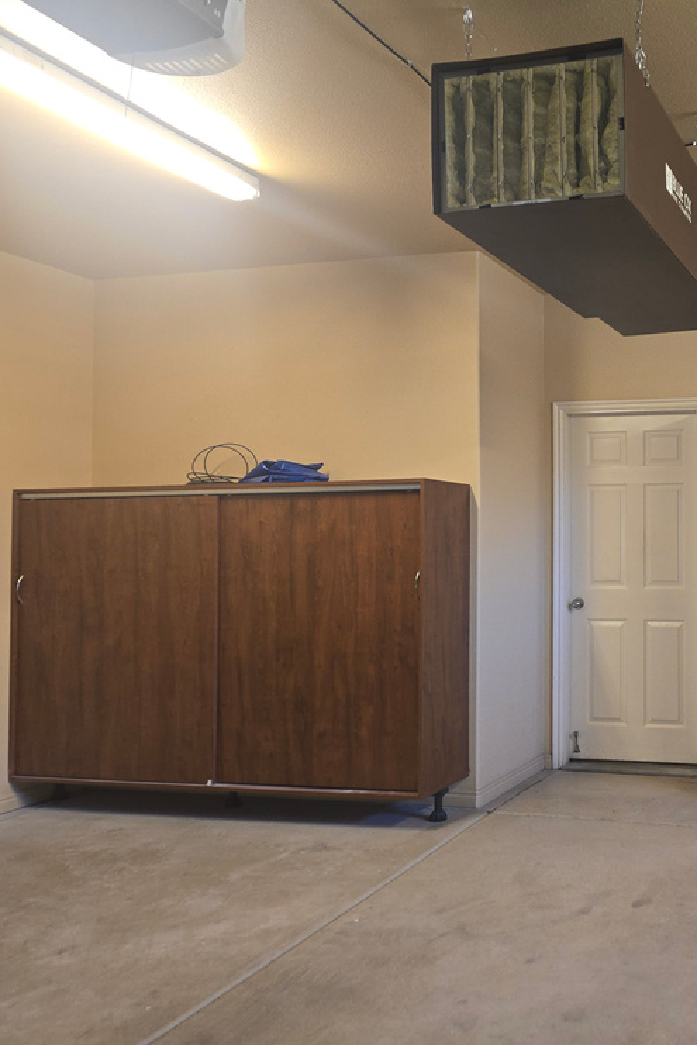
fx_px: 958
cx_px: 687
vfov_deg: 57.2
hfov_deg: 36.2
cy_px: 513
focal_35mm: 33
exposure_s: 1/24
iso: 125
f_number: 1.7
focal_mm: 6.3
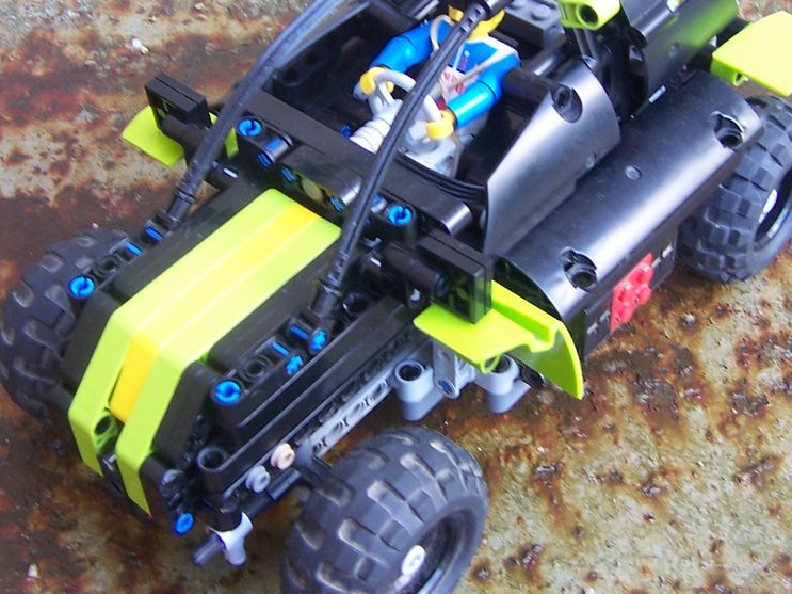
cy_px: 197
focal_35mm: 62
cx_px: 410
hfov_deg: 31.2
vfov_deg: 23.5
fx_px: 1418
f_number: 3
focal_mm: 6
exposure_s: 1/30
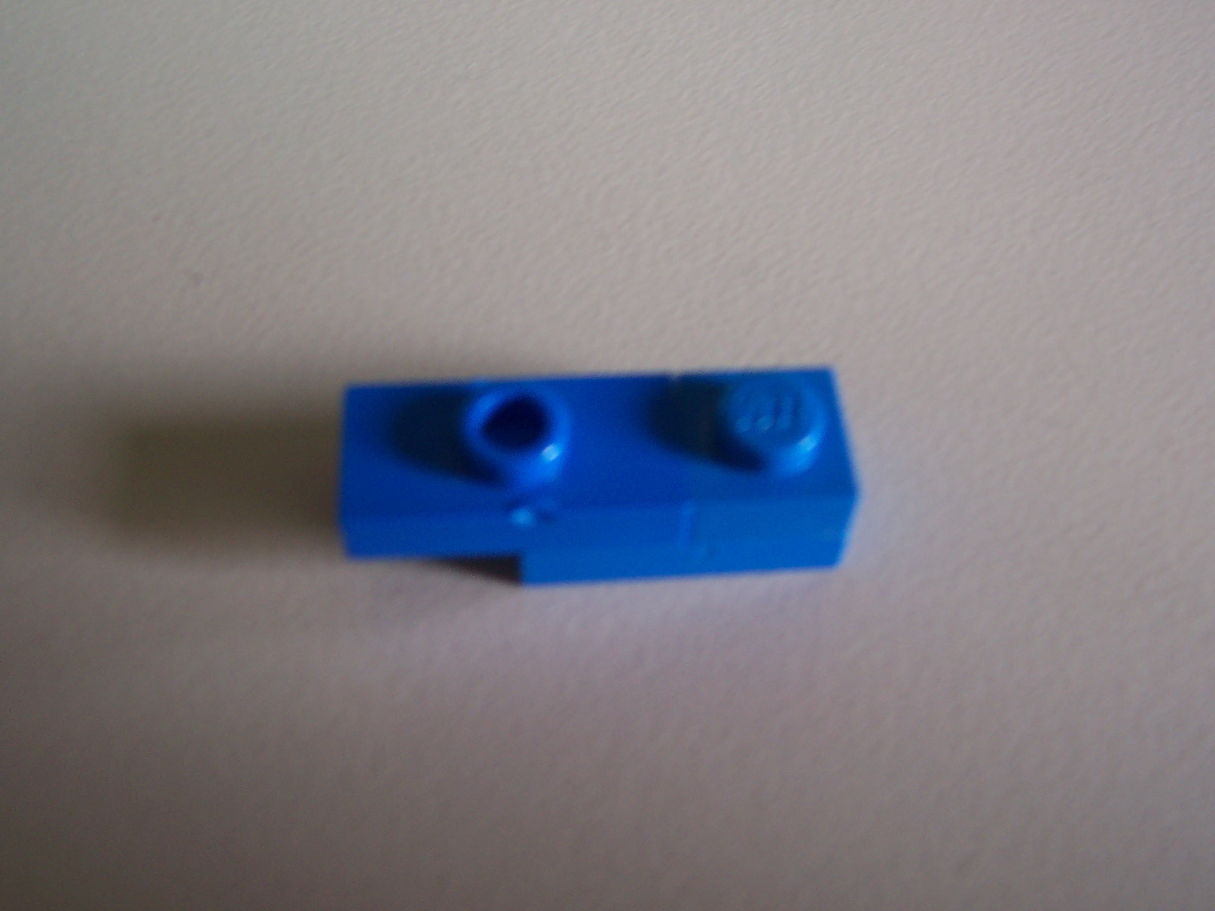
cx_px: 608
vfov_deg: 38.7
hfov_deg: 50.1
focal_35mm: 37
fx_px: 1299
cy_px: 456
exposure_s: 1/30
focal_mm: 5.6
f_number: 2.8
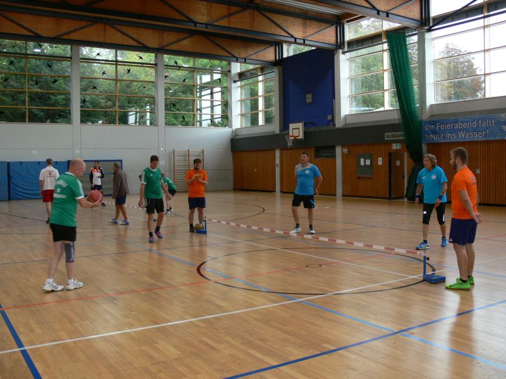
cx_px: 253
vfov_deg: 40.7
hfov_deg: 52.6
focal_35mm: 35
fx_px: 512
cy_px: 190
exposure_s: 1/30
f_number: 2.8
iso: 100
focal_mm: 7.4
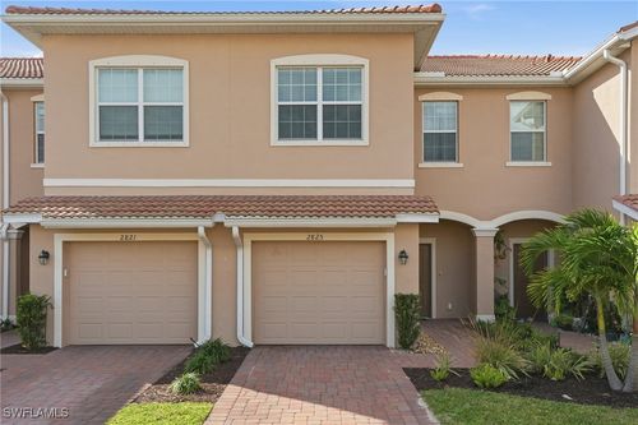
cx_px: 319
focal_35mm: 32
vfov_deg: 41.1
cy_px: 212
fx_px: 567
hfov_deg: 58.7
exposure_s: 1/2500
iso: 400
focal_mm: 32
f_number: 9
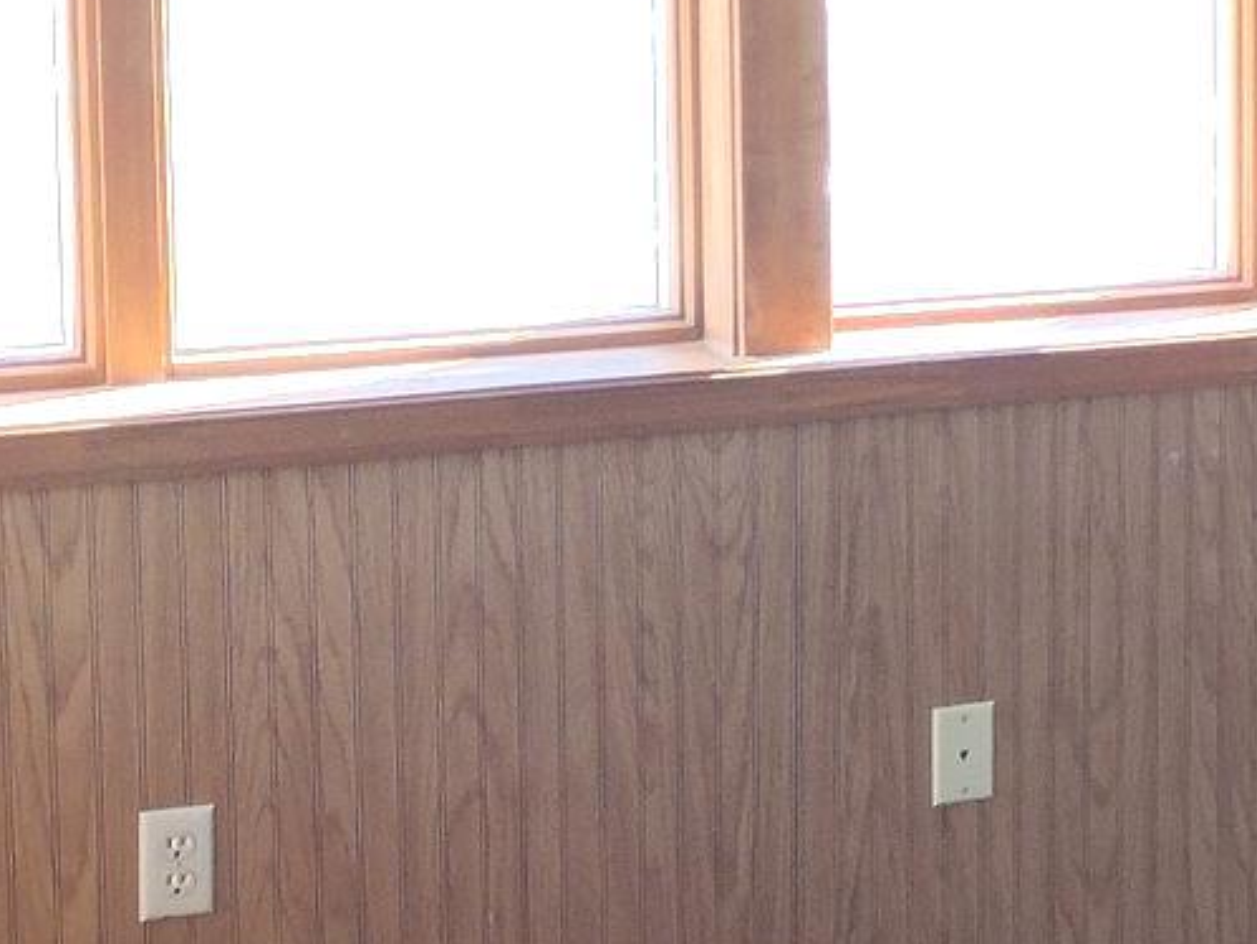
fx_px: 4033
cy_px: 121
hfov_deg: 15.6
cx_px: 2125
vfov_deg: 13.3
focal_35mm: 111
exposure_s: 1/136
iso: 100
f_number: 1.7
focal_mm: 4.71
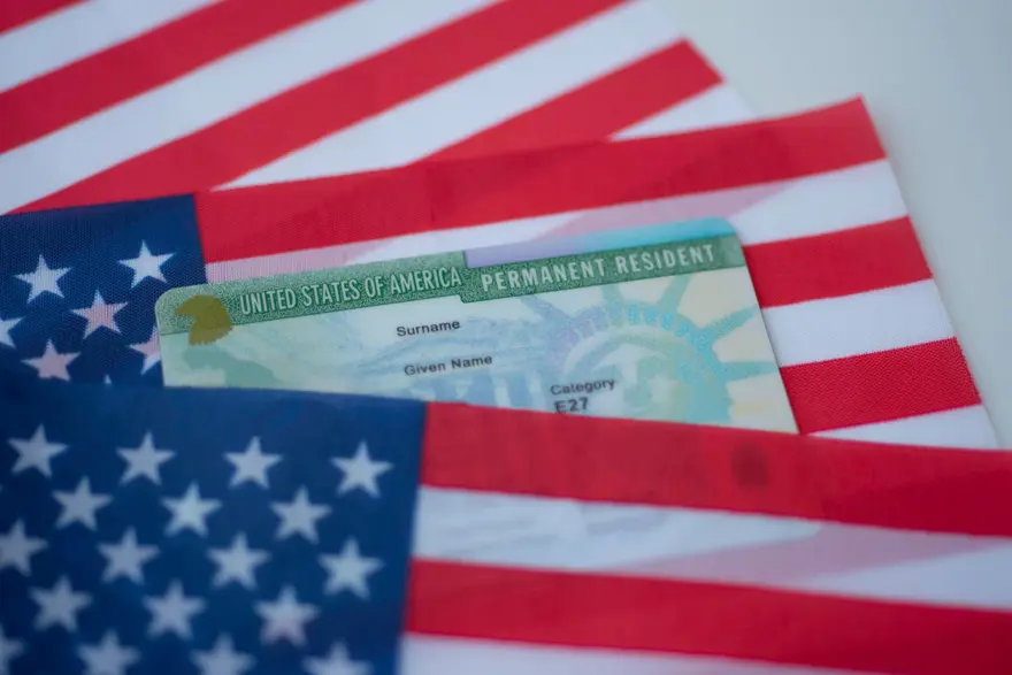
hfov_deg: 33.4
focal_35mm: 60
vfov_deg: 22.6
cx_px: 506
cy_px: 338
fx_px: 1687
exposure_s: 1/320
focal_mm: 60
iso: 100
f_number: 3.2
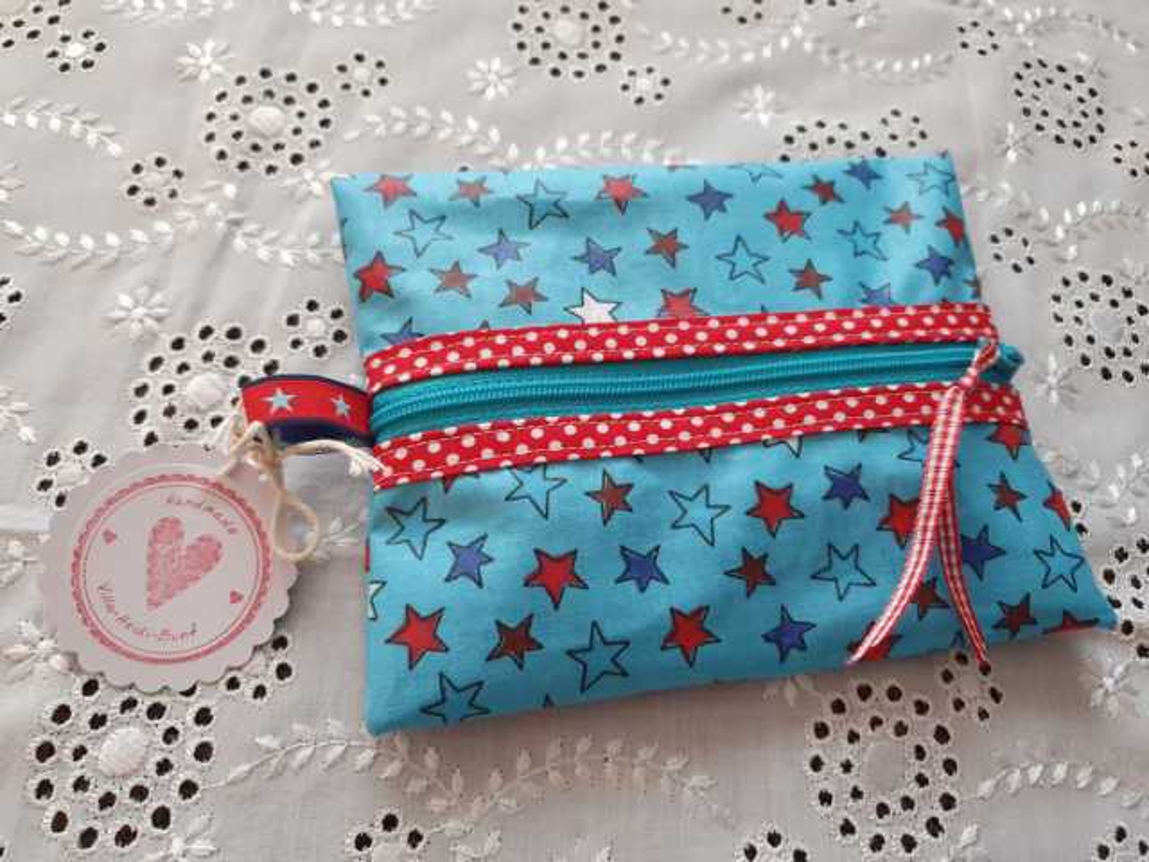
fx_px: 863
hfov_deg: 67.3
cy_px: 431
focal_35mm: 26
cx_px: 574
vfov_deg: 53.1
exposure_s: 1/50
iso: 320
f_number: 1.5
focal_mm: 4.32
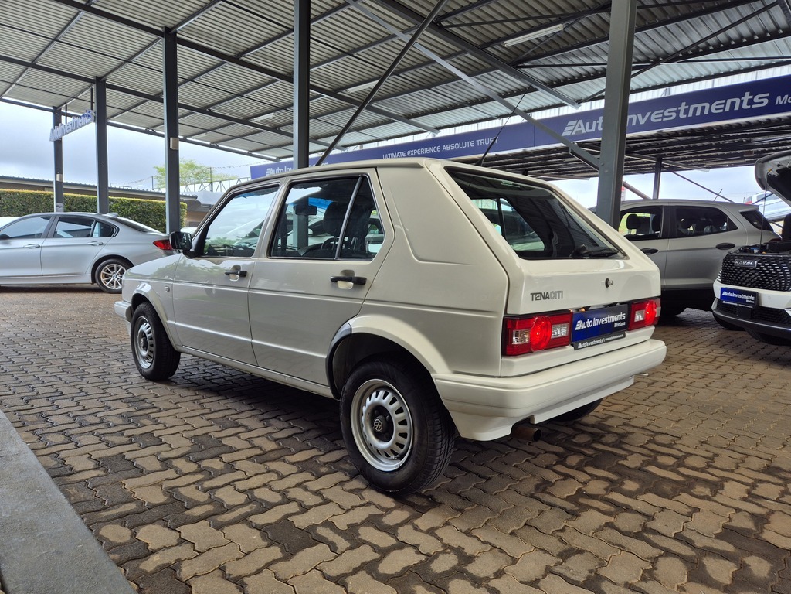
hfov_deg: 73.9
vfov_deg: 58.9
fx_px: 526
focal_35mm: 23
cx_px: 396
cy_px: 297
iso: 25
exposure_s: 1/111
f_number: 1.8
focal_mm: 5.4
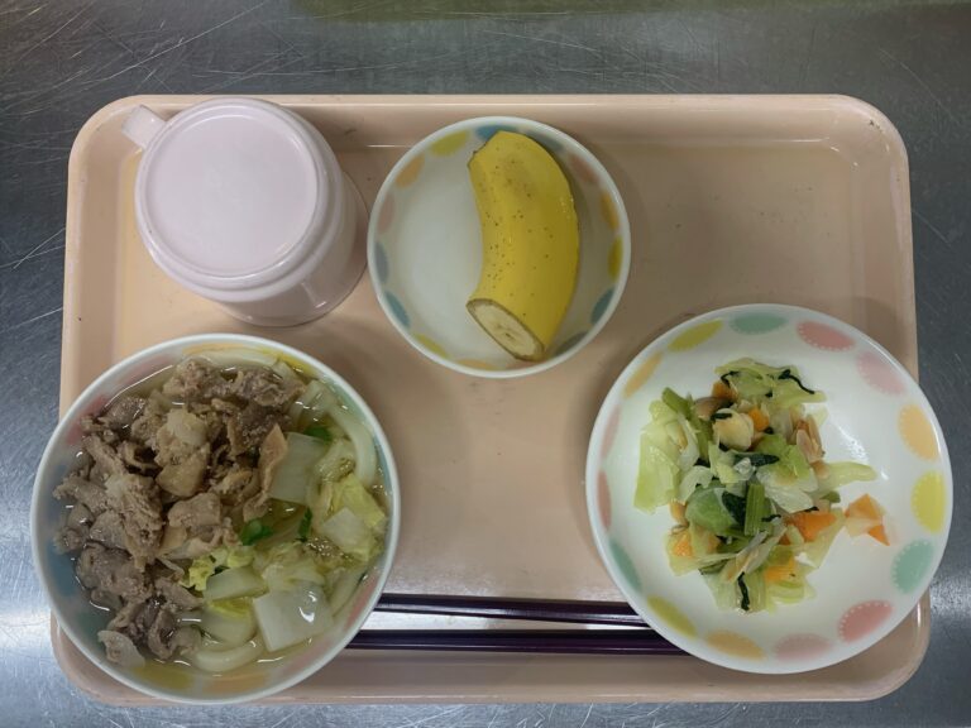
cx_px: 486
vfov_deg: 53.1
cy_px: 364
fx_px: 729
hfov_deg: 67.3
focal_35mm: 26
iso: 64
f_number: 1.8
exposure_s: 1/60
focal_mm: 4.25
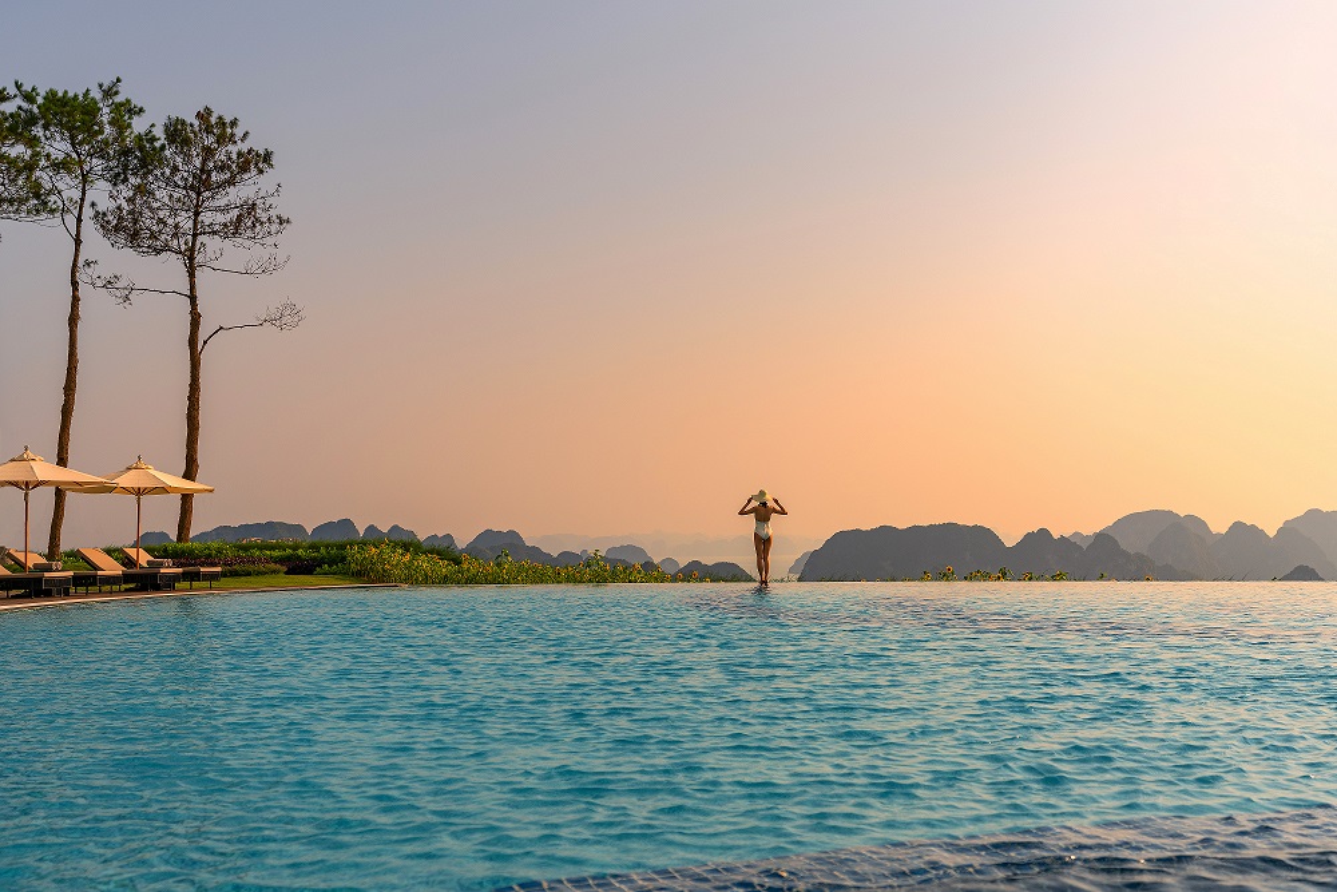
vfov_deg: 37.9
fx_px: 1300
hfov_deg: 54.4
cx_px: 668
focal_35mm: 35
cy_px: 446
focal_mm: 35
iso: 100
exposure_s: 1/1600
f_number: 4
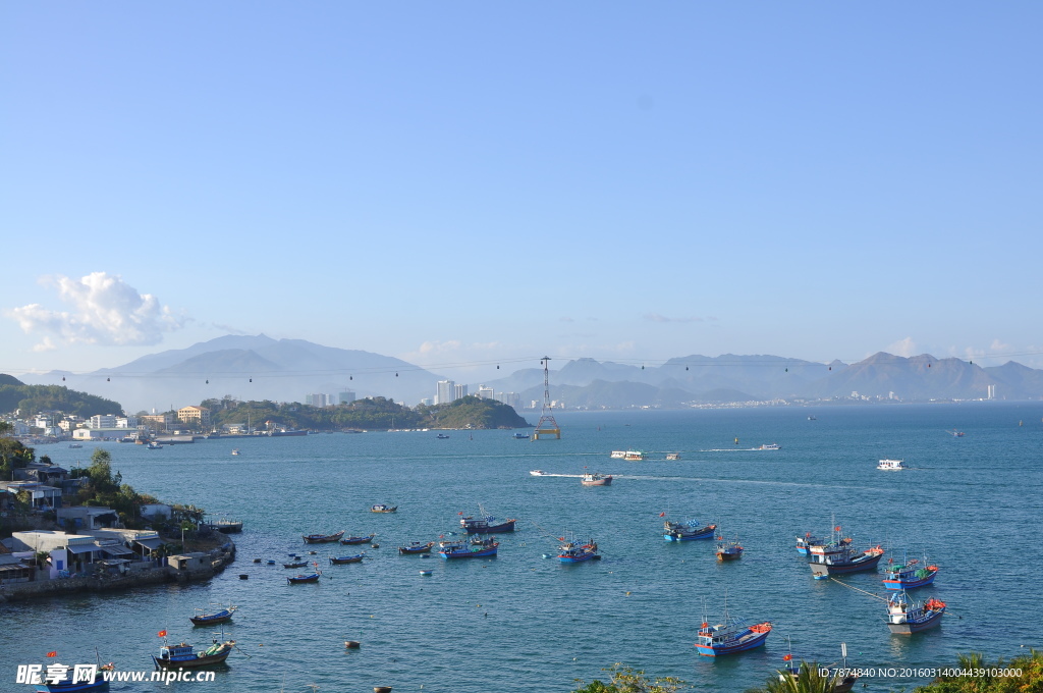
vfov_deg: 25.7
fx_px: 1519
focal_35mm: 52
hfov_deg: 37.9
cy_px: 346
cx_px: 522
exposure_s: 1/200
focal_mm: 35
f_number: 7.1
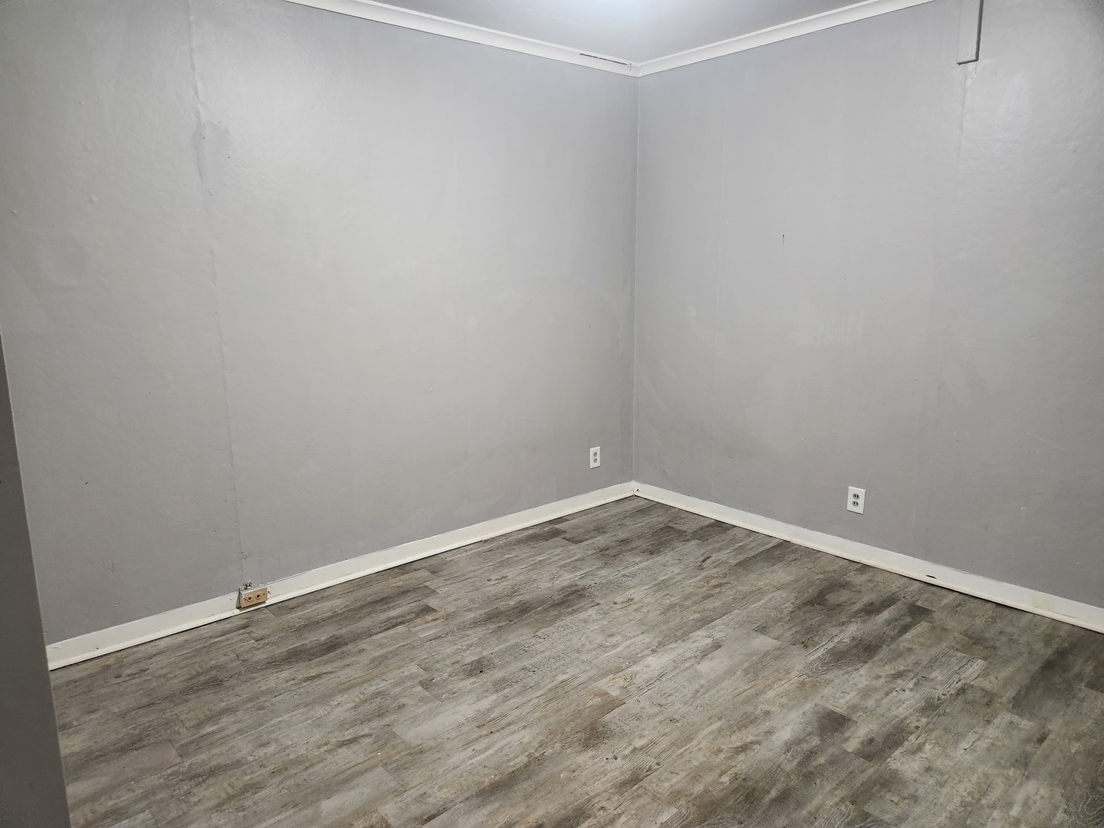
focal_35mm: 23
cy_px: 414
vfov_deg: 58.9
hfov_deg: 73.9
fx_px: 734
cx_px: 552
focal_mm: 5.4
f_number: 1.8
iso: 640
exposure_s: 1/30
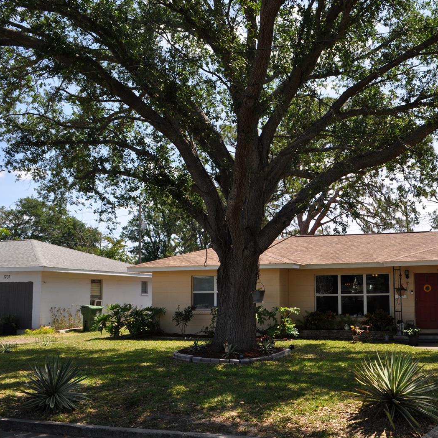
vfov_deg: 47.2
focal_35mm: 35
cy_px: 219
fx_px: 501
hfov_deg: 46.4
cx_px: 296
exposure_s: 1/320
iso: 200
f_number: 9
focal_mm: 18
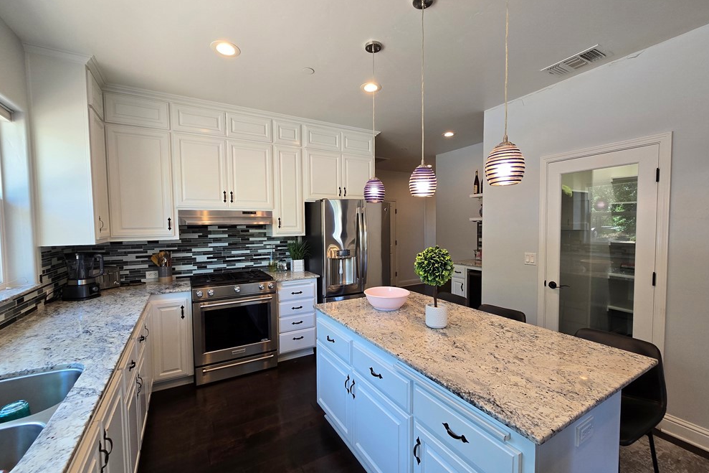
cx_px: 361
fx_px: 276
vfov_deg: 81.2
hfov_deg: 104.3
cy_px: 243
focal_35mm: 14
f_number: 2.2
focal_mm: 2.2
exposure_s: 1/60
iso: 80
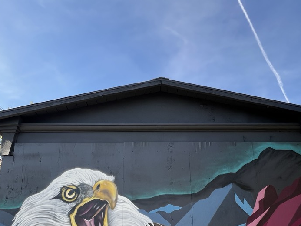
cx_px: 147
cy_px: 199
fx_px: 209
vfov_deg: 51.0
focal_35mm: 24
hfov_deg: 71.6
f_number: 1.8
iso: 32
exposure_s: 1/244
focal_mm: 1.57
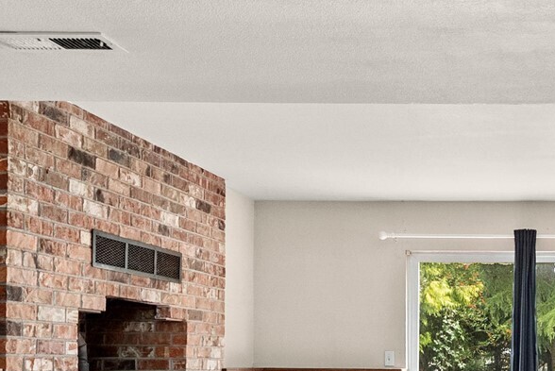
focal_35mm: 49
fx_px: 756
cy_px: 413
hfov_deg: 36.0
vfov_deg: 25.5
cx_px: 566
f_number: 7.1
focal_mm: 17
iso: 1000
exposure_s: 1/2
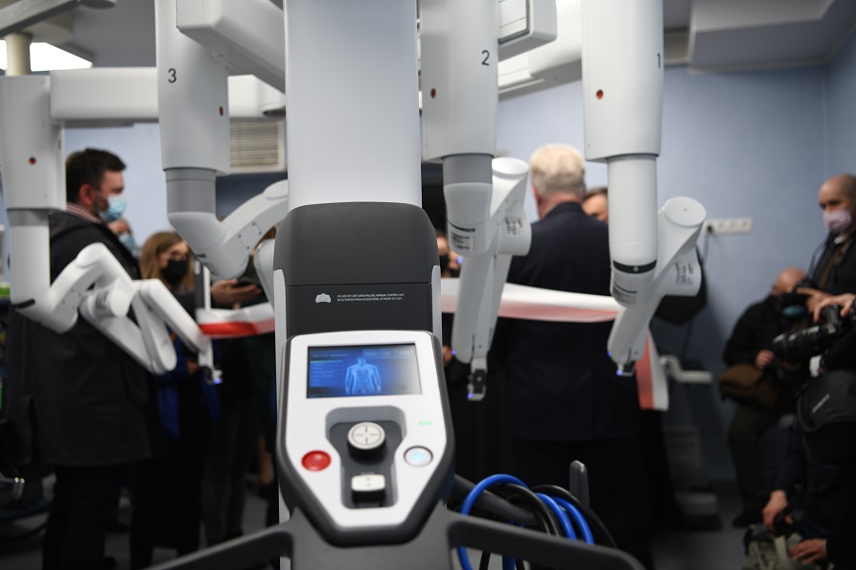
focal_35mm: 40
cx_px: 428
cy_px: 285
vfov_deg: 33.4
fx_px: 951
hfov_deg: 48.5
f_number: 2.8
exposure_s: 1/50
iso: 100
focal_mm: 40
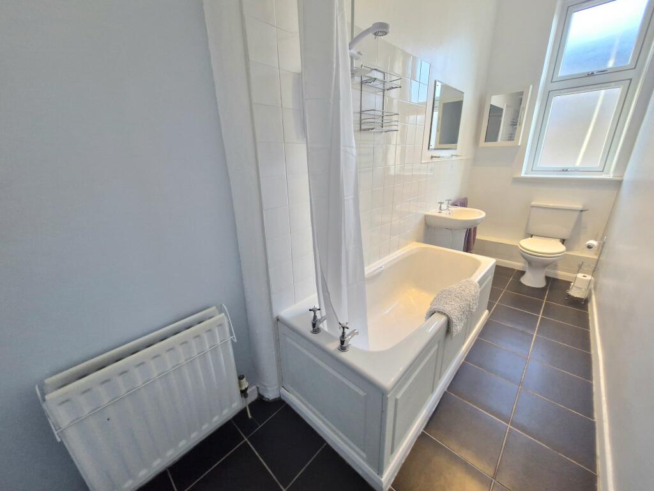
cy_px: 246
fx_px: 246
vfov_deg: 89.9
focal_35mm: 13
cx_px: 327
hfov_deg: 106.2
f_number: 2.2
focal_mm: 1.74
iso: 320
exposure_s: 1/50
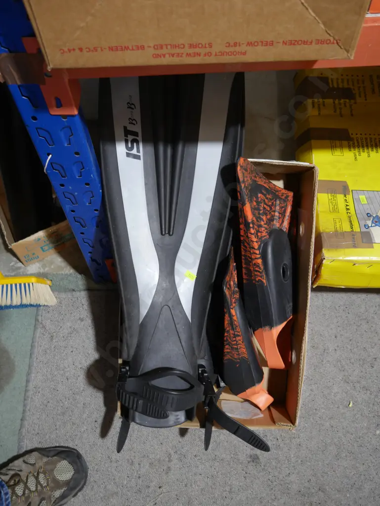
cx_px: 190
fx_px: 468
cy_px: 253
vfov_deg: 56.8
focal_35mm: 32
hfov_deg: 44.2
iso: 500
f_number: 3.6
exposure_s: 1/60
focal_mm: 16
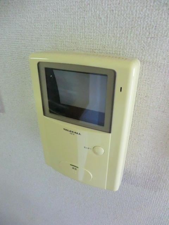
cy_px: 112
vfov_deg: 71.6
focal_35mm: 24
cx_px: 84
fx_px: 156
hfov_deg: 56.8
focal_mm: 4.3
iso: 640
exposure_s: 1/60
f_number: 3.2
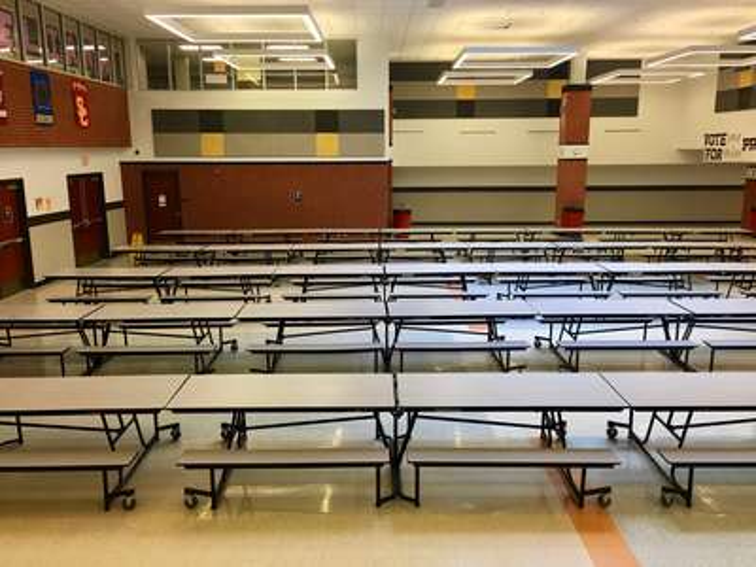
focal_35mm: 29
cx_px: 378
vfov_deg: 48.2
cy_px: 284
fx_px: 633
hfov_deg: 61.7
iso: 25
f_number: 2.2
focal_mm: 4.15
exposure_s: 1/40
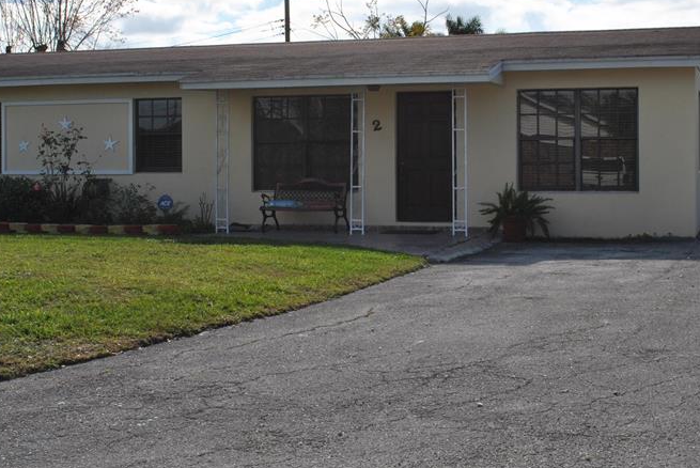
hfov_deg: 32.8
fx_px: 1187
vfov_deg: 22.2
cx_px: 378
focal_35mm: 61
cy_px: 164
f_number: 11
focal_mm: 26
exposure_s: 1/200
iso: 100
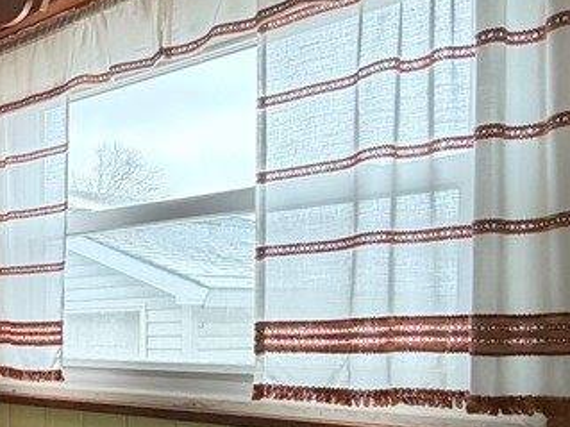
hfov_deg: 27.5
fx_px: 741
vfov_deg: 31.3
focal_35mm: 45
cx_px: -302
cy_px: 348
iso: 320
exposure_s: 1/60
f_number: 2.2
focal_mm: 2.22
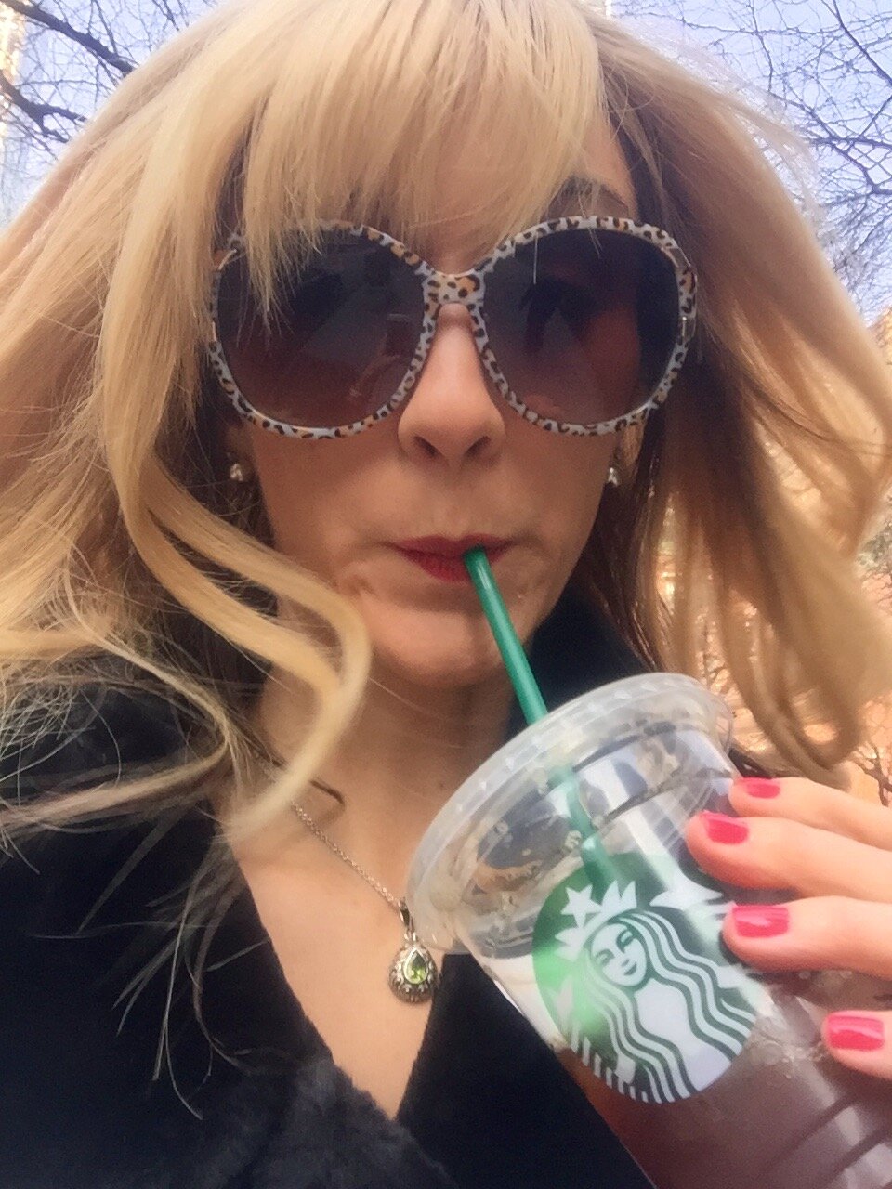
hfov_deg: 45.4
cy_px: 594
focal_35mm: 31
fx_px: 1065
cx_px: 446
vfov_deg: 58.4
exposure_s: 1/120
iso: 50
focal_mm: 2.65
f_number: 2.2
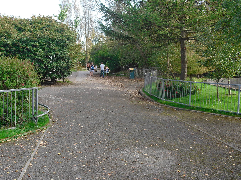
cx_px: 99
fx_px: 299
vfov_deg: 33.6
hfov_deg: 43.7
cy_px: 85
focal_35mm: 43
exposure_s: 1/320
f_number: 3.1
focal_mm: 6.3
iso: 100
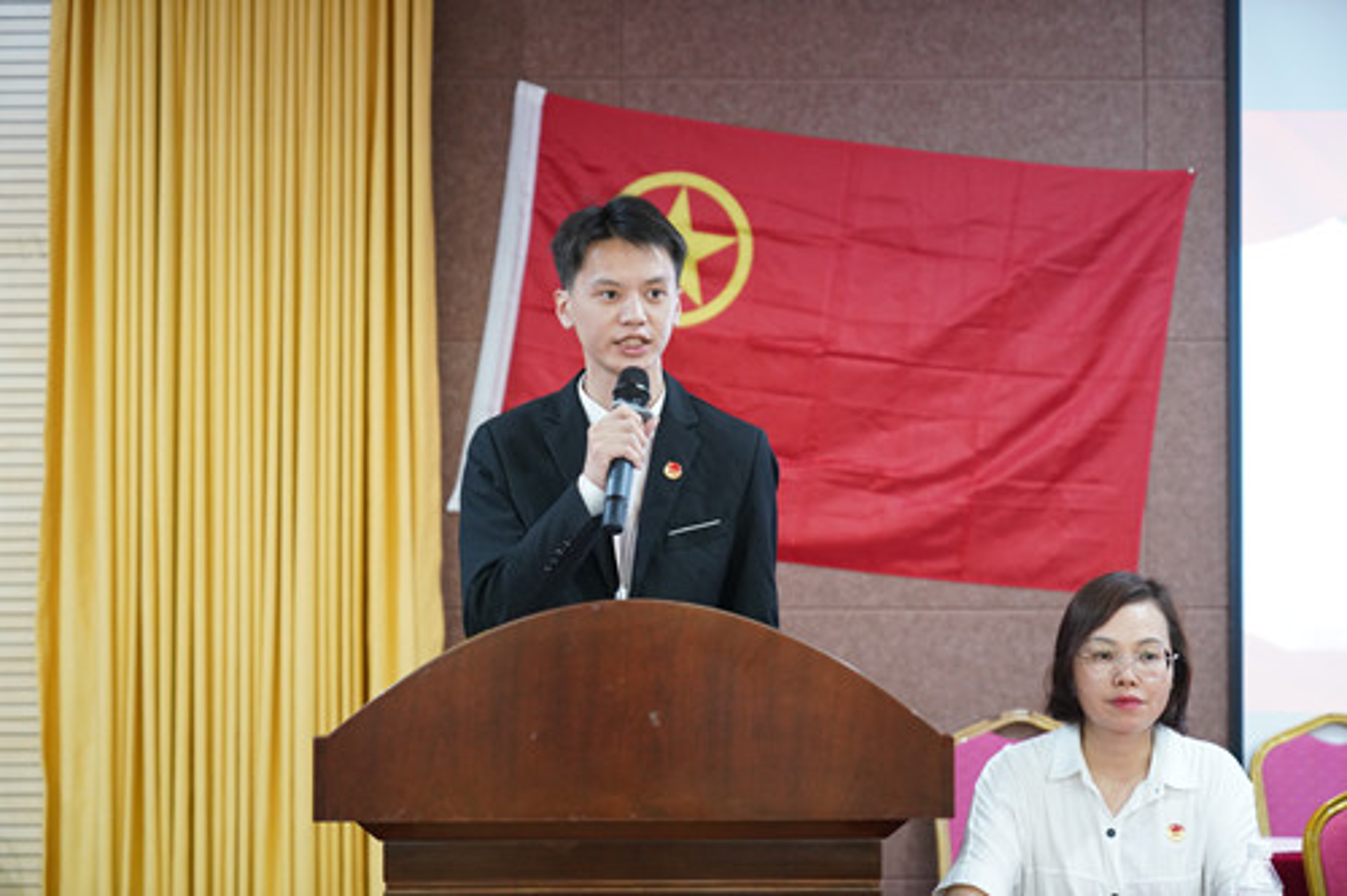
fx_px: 2618
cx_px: 674
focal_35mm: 70
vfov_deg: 19.4
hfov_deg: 28.9
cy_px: 448
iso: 2500
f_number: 2.8
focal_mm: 70
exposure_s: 1/80
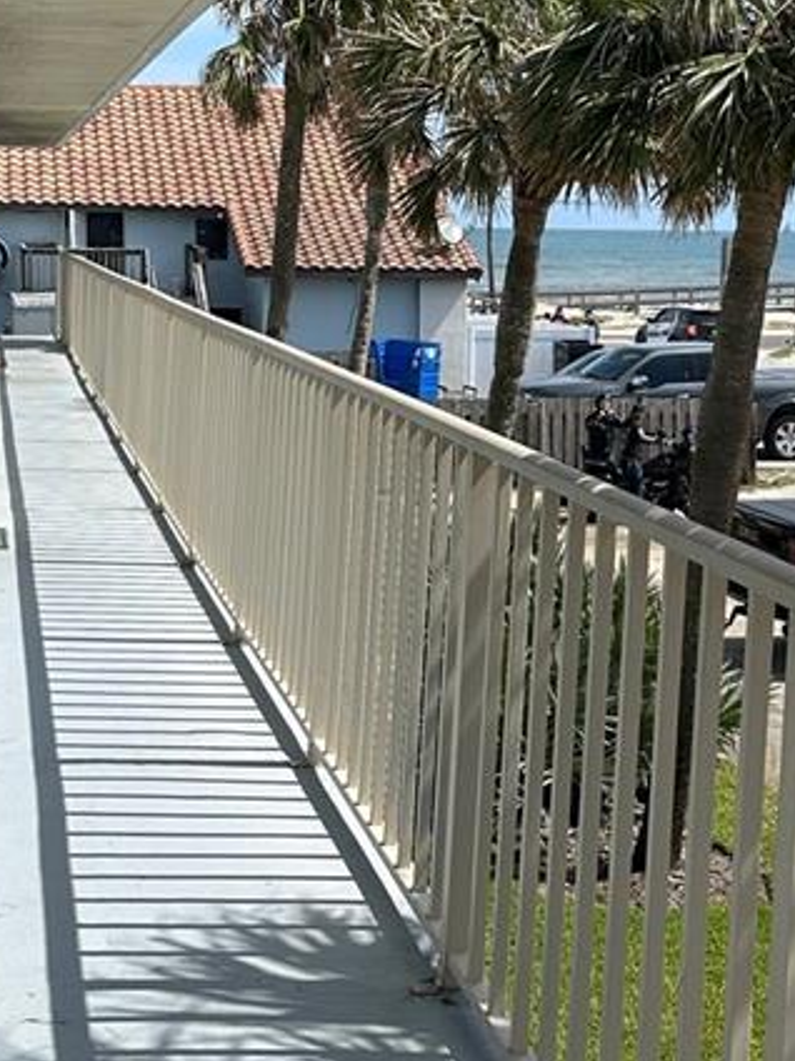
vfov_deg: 28.5
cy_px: 405
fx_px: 2082
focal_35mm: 68
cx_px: 410
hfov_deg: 21.6
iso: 80
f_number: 1.78
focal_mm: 6.86
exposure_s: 1/5000
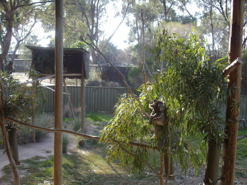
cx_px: 124
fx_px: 385
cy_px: 92
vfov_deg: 27.0
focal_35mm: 54
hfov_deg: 35.5
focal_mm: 9
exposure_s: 1/160
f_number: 3.4
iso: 103
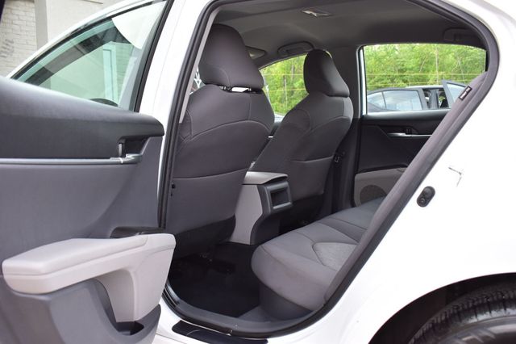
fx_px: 473
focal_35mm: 33
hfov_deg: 57.2
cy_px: 172
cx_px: 258
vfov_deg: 39.9
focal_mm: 22
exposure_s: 1/125
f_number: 5.6
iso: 450
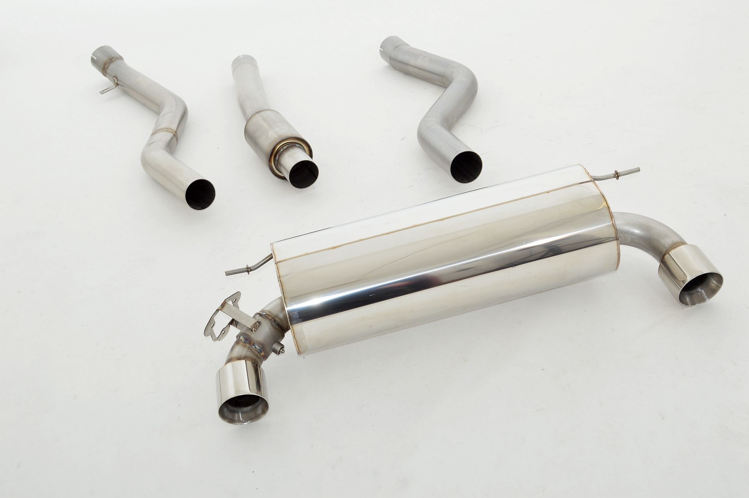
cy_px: 249
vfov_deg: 28.0
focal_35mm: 48
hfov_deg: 41.1
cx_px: 374
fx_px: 998
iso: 200
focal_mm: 32
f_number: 10
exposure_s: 1/200
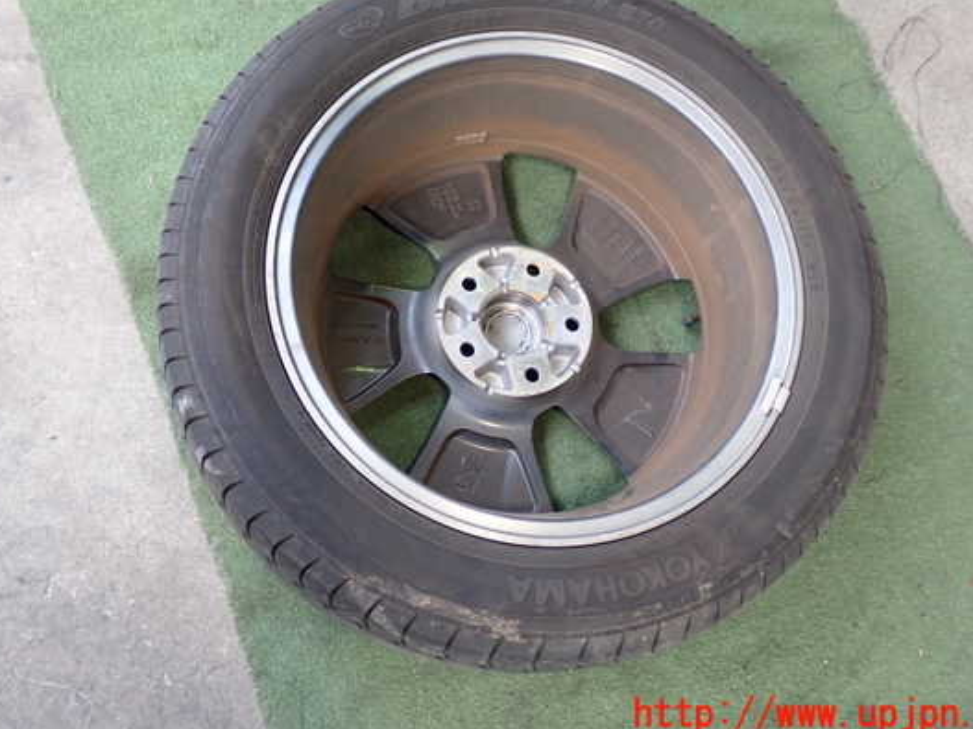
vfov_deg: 35.1
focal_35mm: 41
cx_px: 497
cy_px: 323
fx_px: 1152
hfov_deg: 45.8
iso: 200
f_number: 2.5
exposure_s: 1/50
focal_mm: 6.37
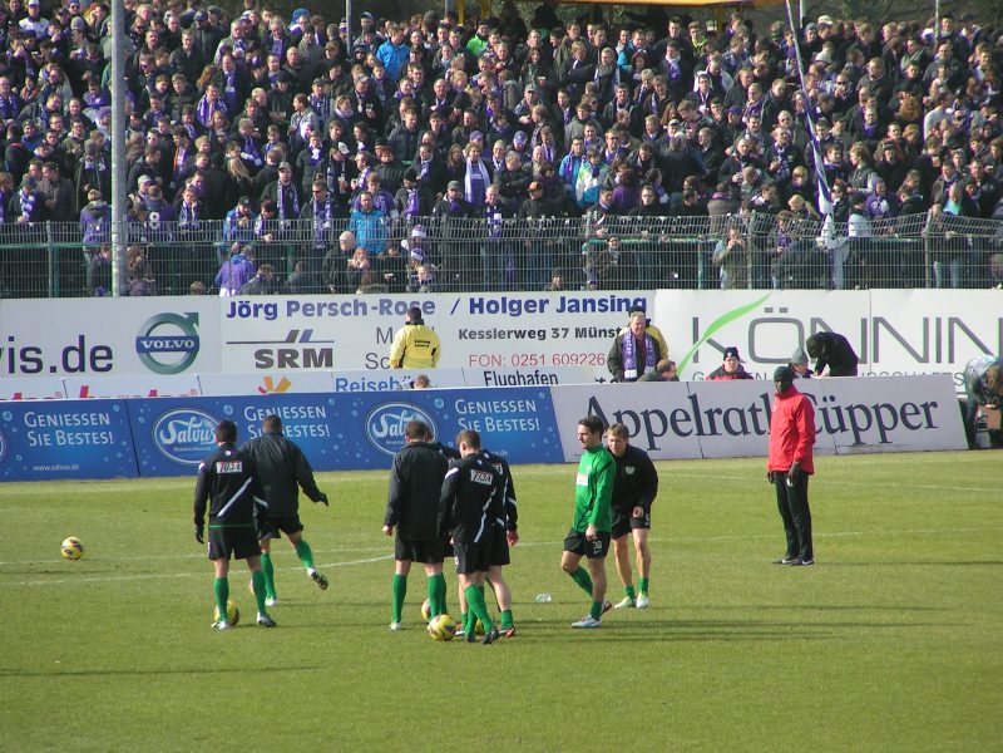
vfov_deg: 3.9
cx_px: 502
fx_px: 11011
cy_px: 376
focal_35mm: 380
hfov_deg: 5.2
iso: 50
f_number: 4
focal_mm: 58
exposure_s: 1/500
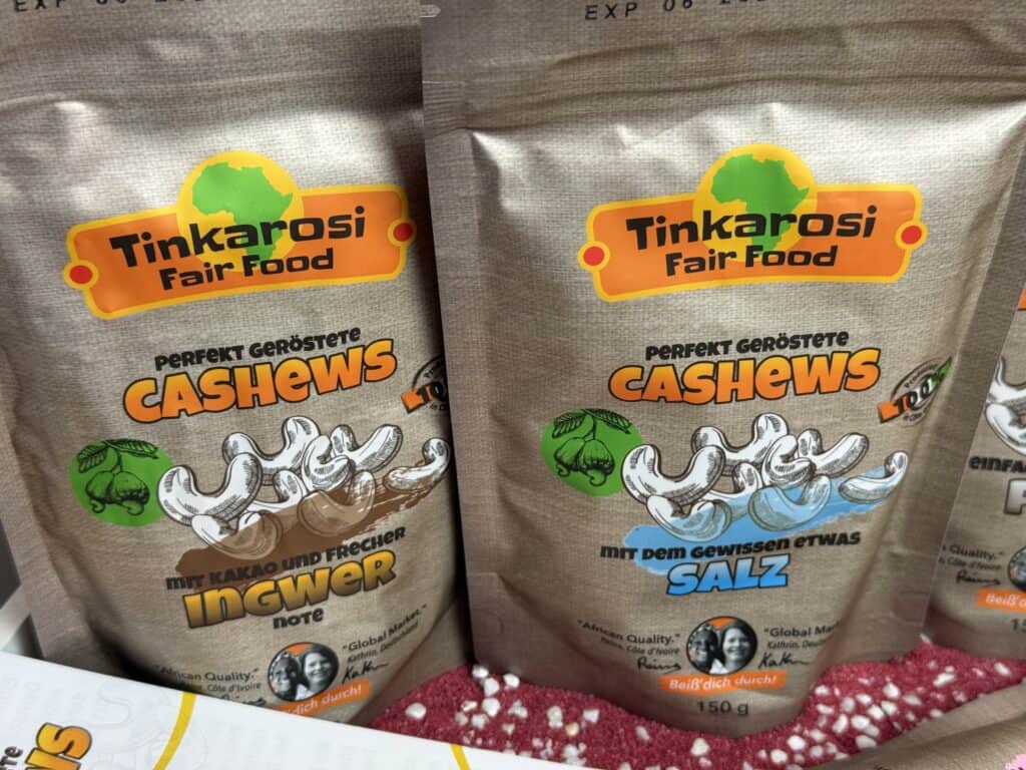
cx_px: 513
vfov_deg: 30.3
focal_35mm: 48
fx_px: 1423
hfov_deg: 39.7
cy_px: 385
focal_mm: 6.76
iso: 64
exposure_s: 1/50
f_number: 1.78
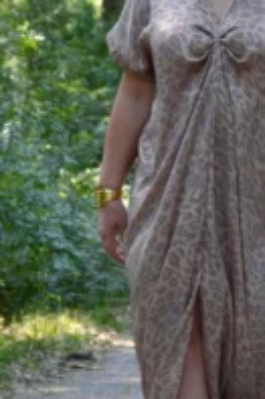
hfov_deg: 7.7
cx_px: 223
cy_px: 213
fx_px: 1969
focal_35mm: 178
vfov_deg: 11.6
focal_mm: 52
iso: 1250
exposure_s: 1/500
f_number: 5
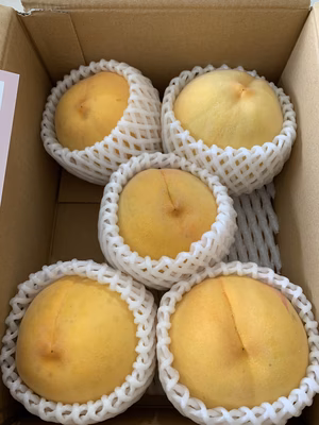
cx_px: 160
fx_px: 319
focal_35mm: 26
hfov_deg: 53.1
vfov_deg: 67.3
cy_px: 212
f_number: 1.8
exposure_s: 1/60
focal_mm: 4.25
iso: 100
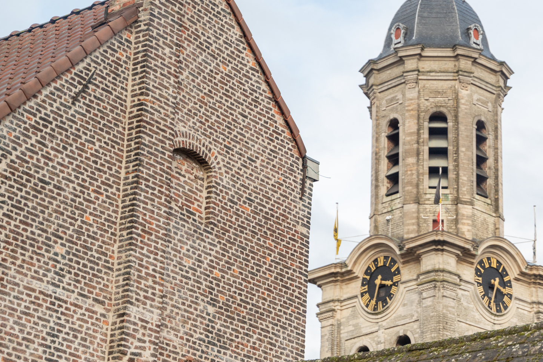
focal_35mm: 100
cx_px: 416
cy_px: 182
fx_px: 1503
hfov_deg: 20.3
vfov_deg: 13.7
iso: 250
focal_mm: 60.4
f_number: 2.8
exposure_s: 1/2500
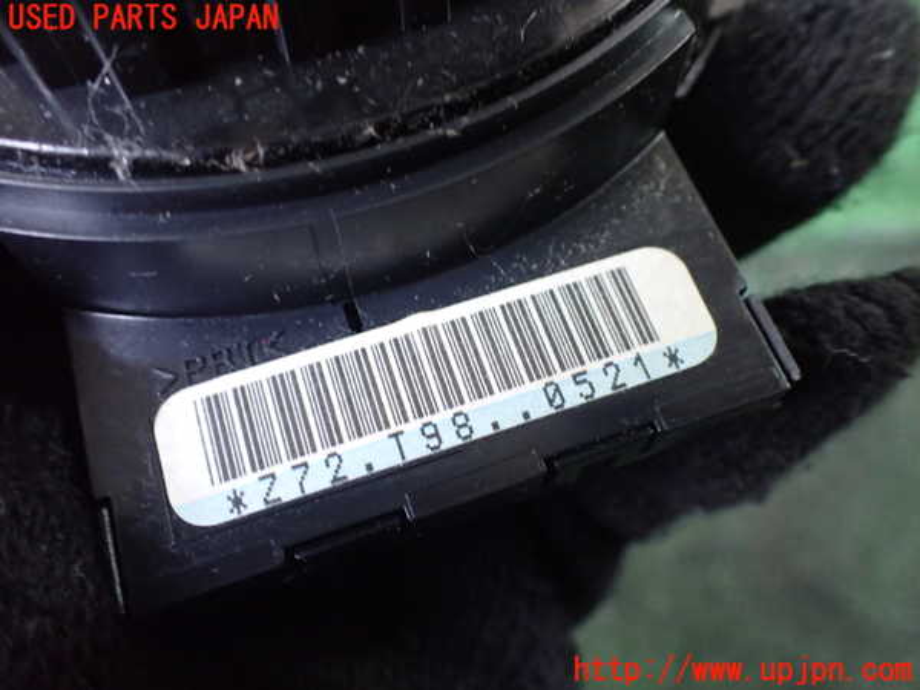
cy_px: 345
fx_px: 797
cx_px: 460
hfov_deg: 60.0
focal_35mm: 30
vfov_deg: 46.8
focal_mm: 5.4
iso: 800
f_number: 2.3
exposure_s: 1/30
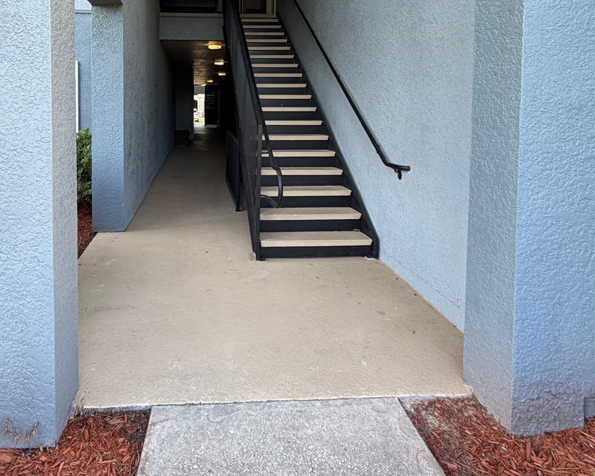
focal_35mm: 25
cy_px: 124
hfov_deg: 66.9
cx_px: 218
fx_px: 440
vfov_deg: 54.4
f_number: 2.2
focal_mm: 2.22
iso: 80
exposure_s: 1/121
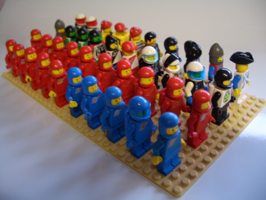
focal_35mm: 35
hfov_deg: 52.6
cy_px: 100
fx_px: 269
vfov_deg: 40.7
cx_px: 133
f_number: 2.6
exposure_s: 1/8
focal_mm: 5.8
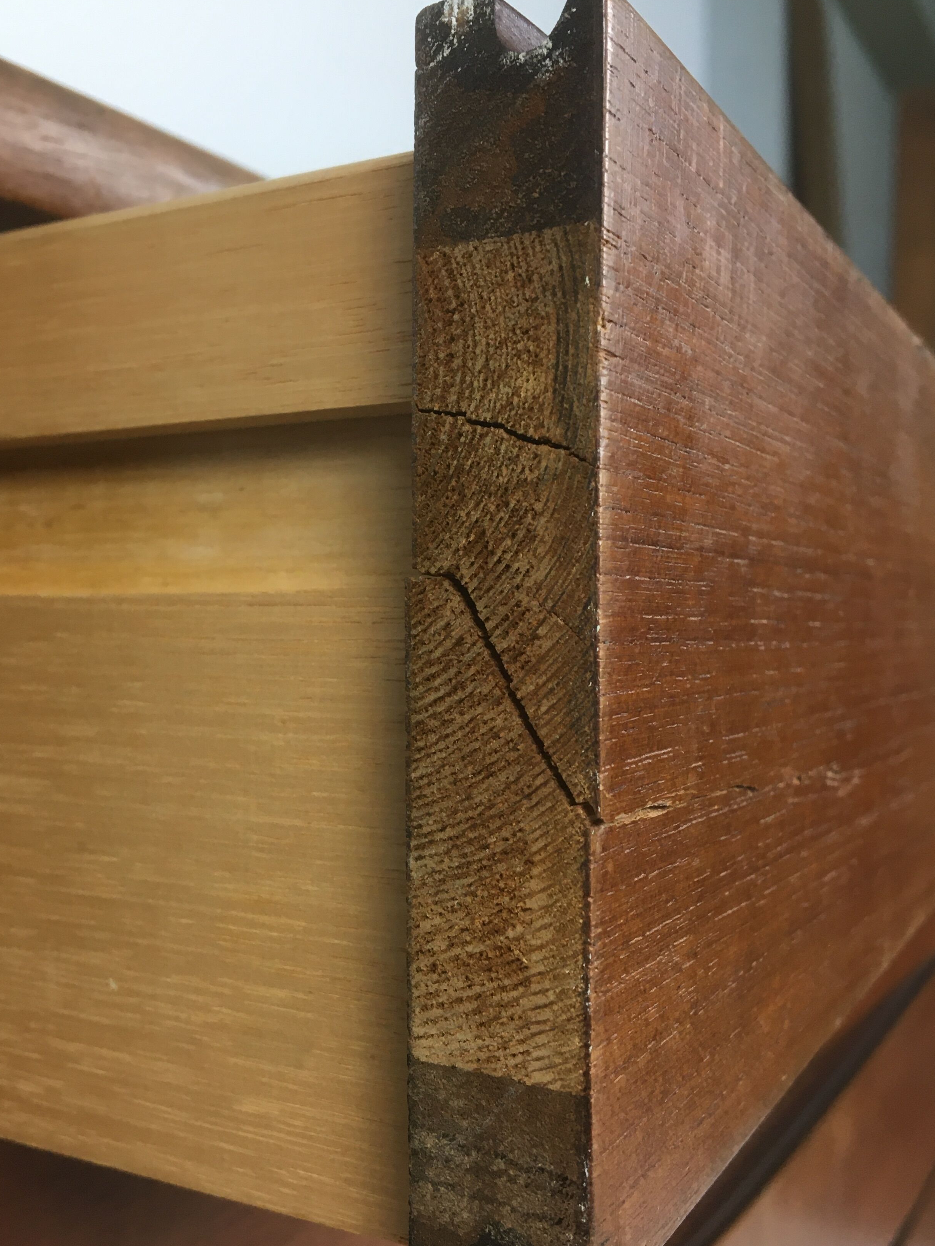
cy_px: 664
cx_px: 418
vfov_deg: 51.3
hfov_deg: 39.6
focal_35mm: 36
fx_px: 1297
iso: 80
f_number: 2.2
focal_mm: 4.15
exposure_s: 1/33
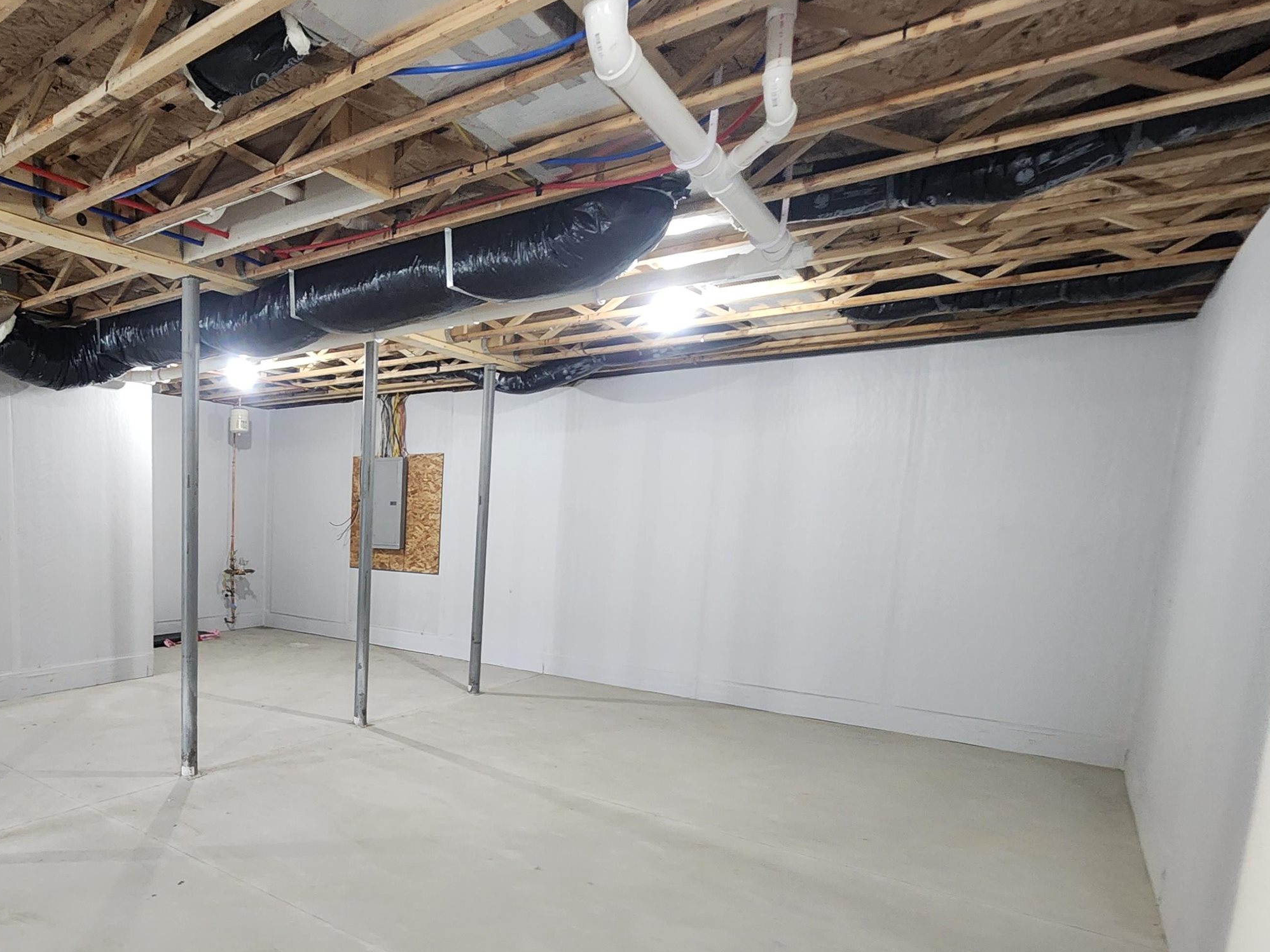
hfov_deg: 75.0
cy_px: 602
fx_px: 734
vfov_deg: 64.9
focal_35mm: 20
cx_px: 298
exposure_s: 1/30
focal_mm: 2.2
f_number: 2.2
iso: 500
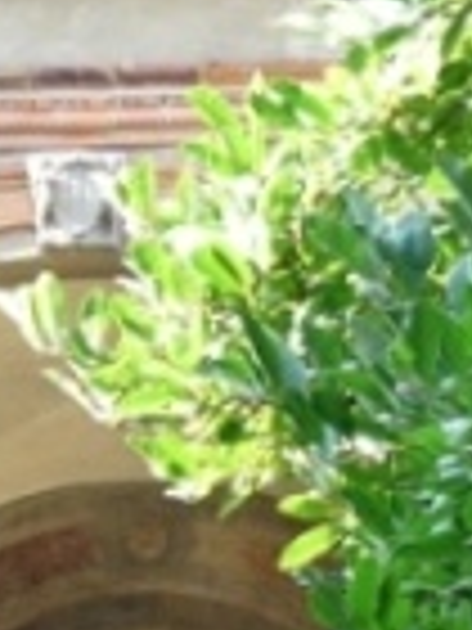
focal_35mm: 276
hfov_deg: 5.4
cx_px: 121
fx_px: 5018
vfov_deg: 7.2
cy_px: 518
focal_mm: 9.5
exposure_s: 1/60
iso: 100
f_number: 3.2
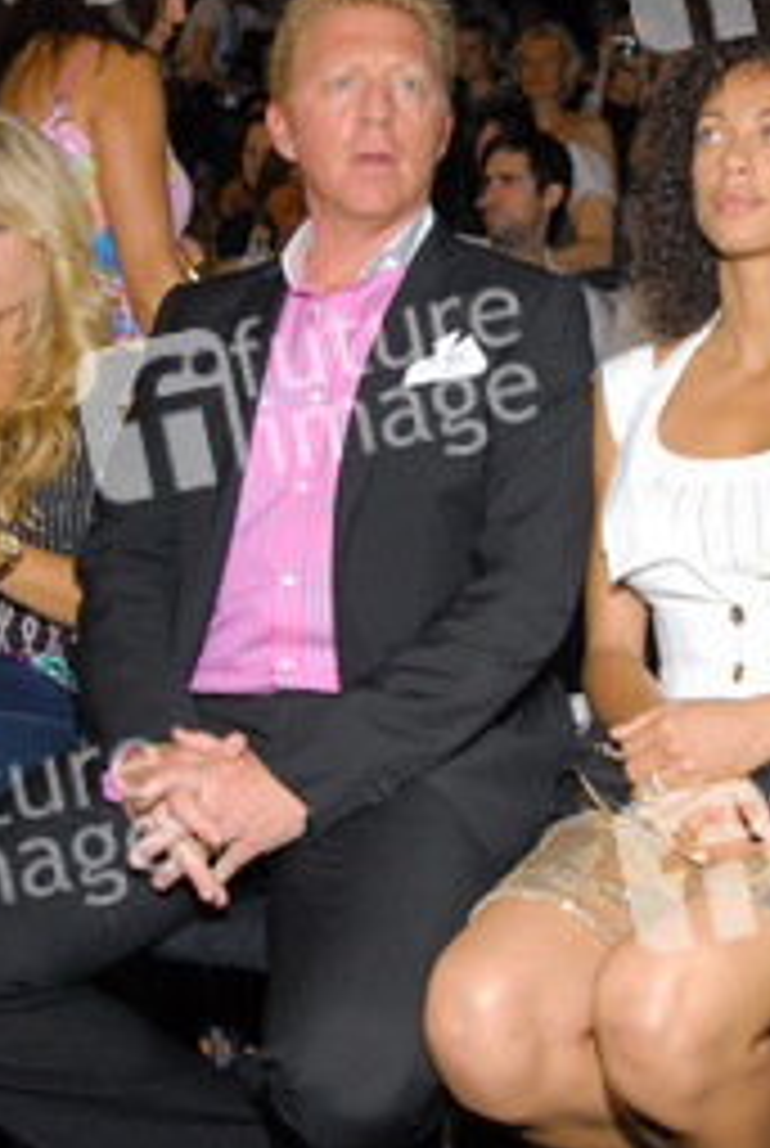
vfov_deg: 41.8
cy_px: 621
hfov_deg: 28.7
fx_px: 1502
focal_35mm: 47
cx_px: 441
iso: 400
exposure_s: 1/100
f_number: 4.5
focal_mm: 20
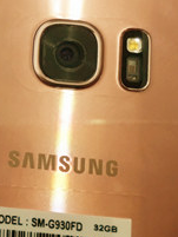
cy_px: 35
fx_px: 692
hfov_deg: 13.3
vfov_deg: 19.2
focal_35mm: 101
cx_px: -132
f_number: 2.2
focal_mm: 4.15
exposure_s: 1/17
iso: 64
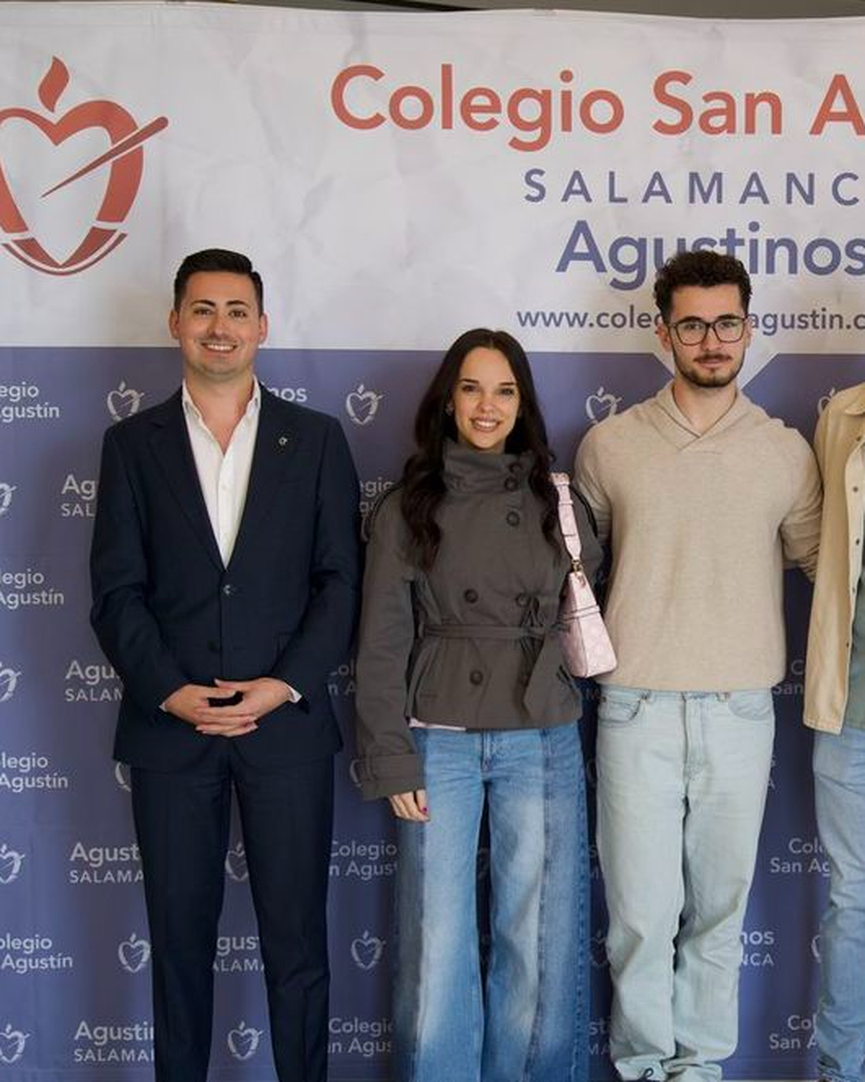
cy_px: 542
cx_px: 735
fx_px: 1856
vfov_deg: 32.5
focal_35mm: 58
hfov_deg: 25.6
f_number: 4.5
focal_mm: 41
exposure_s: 1/50
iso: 100
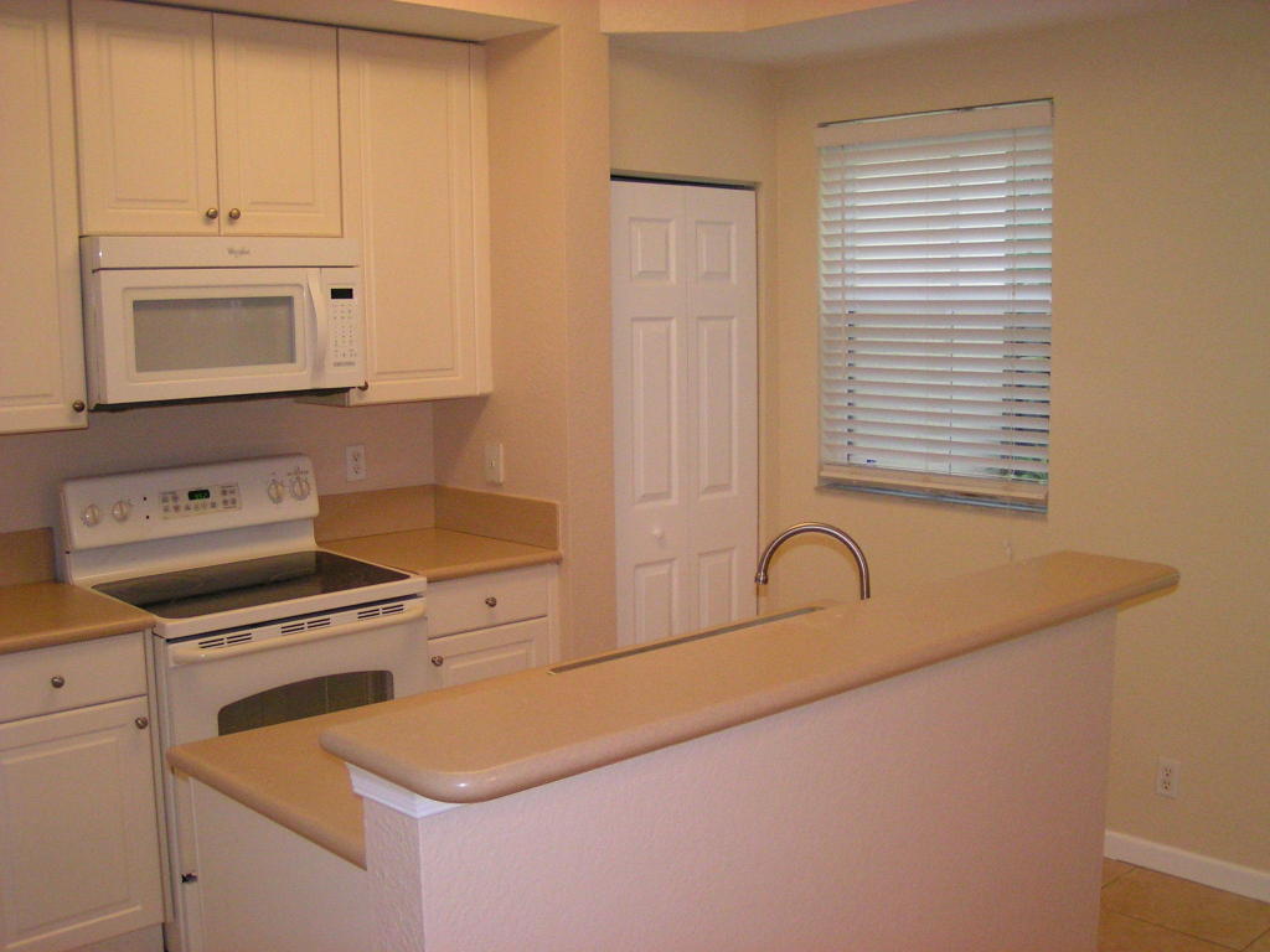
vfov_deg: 37.7
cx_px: 635
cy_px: 476
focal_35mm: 38
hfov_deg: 49.0
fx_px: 1394
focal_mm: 5.8
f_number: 2.8
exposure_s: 1/40
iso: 200
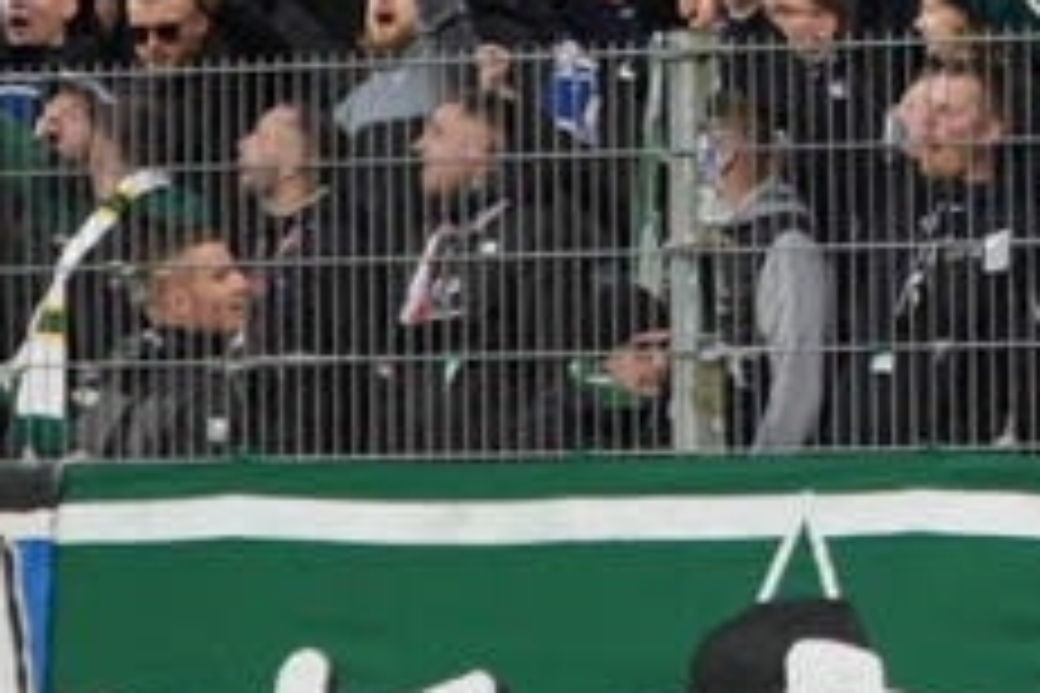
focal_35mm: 420
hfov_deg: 4.9
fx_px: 12132
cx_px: 1576
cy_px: -706
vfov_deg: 3.2
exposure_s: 1/160
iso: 1000
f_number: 4.5
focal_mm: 40
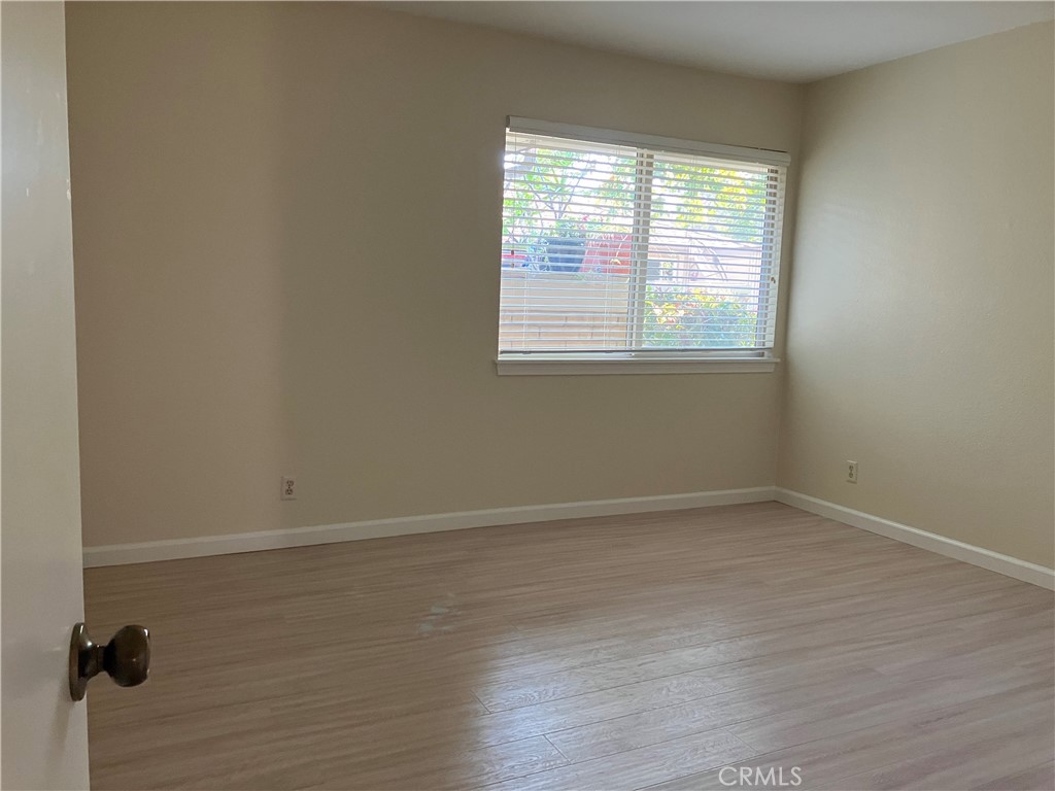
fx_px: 853
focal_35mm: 28
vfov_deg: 49.7
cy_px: 396
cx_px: 528
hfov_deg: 63.4
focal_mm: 3.99
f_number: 1.8
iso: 250
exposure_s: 1/60
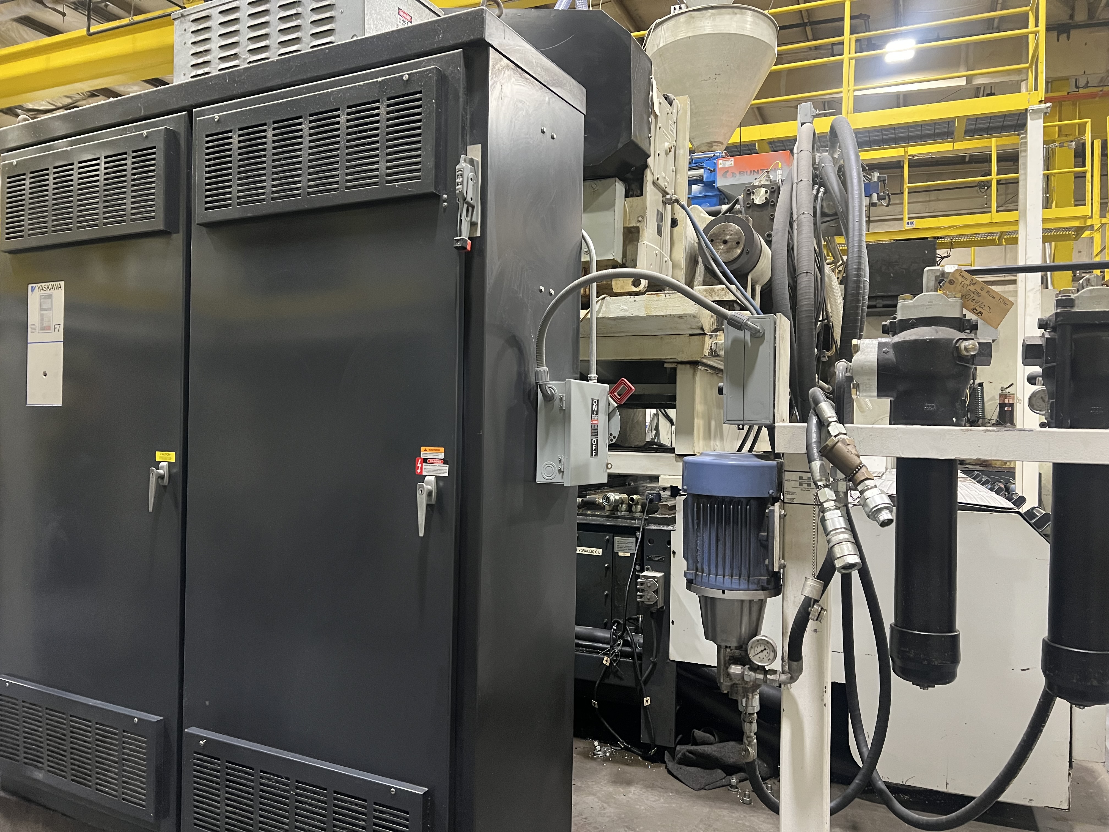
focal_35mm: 26
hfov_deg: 67.3
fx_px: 833
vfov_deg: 53.1
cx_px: 554
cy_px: 416
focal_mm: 5.7
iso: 500
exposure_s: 1/46
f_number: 1.5
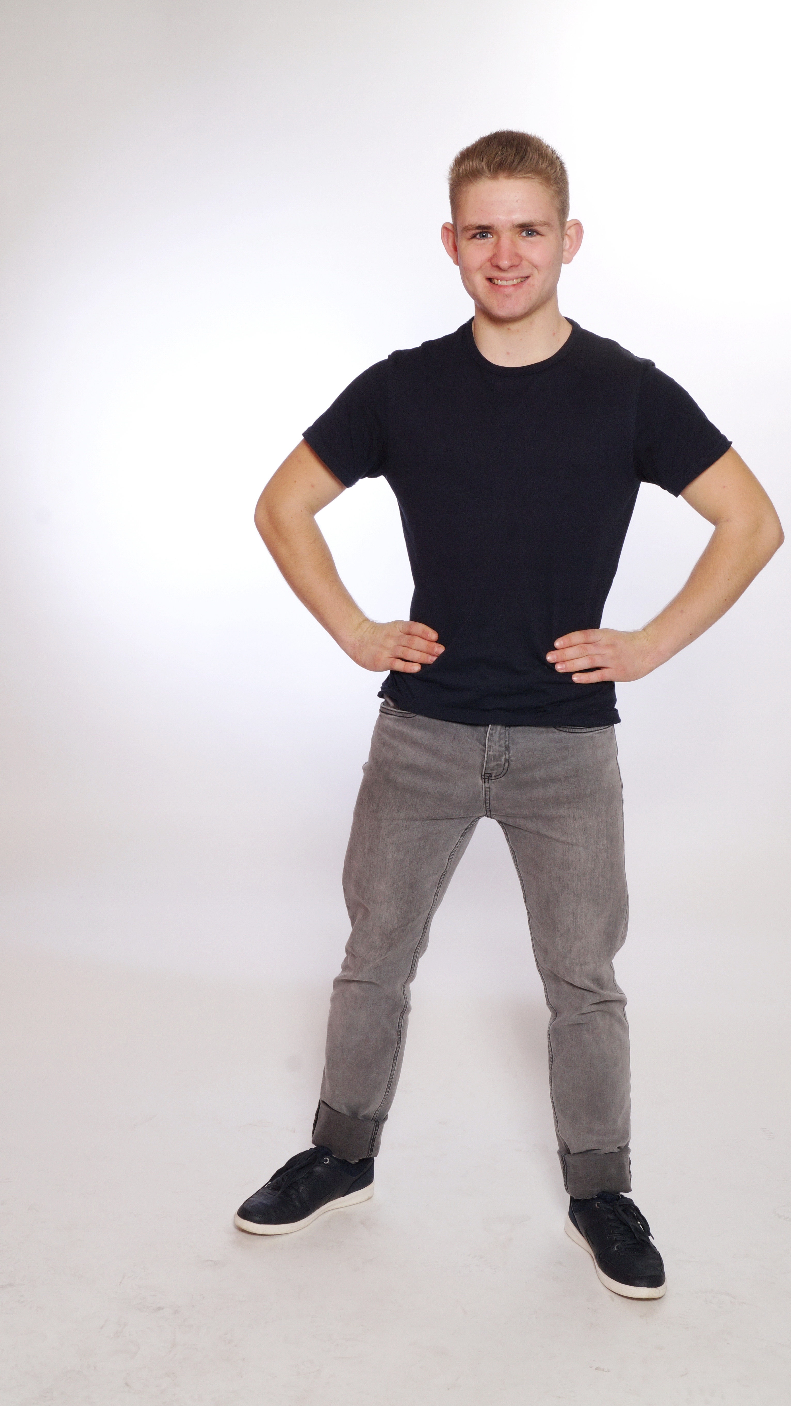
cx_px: 444
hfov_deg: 27.1
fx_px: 1641
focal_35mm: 44
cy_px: 703
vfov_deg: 46.4
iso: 200
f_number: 13
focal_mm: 28
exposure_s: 1/160
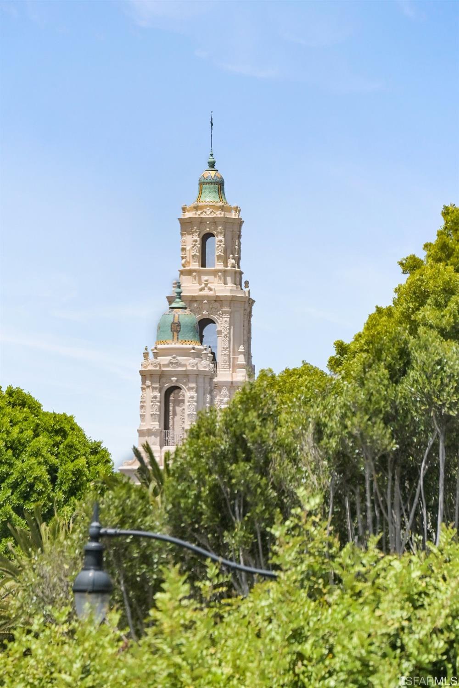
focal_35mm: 300
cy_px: 344
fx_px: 5737
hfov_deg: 4.6
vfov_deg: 6.9
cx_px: 230
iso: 400
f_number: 7.1
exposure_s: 1/3200
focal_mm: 200
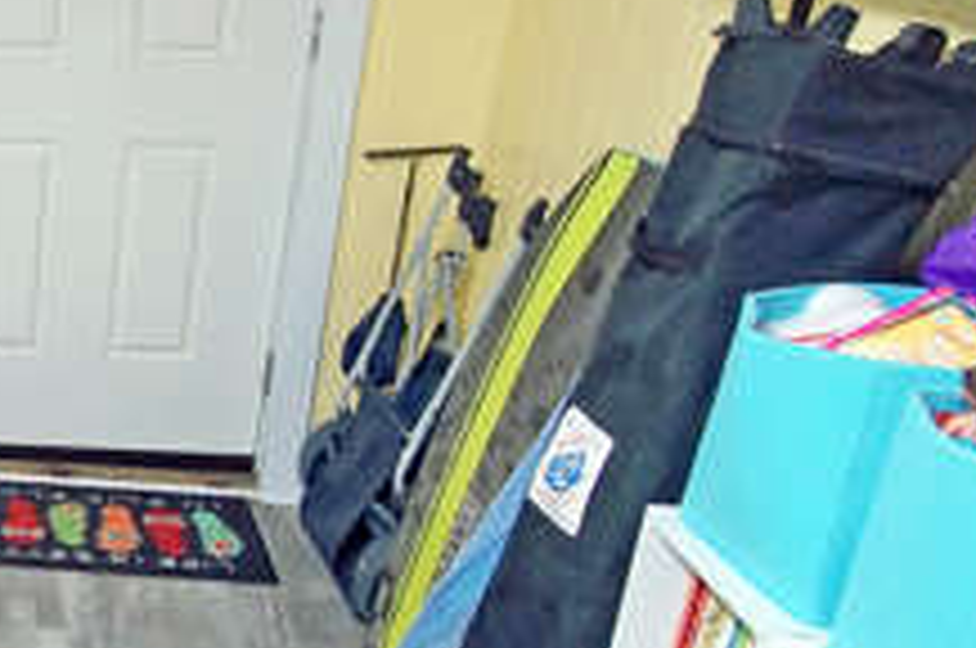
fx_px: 1435
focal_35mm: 53
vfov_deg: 25.3
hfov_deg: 30.6
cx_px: -252
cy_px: 428
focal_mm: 10
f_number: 4
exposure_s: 1/60
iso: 1250
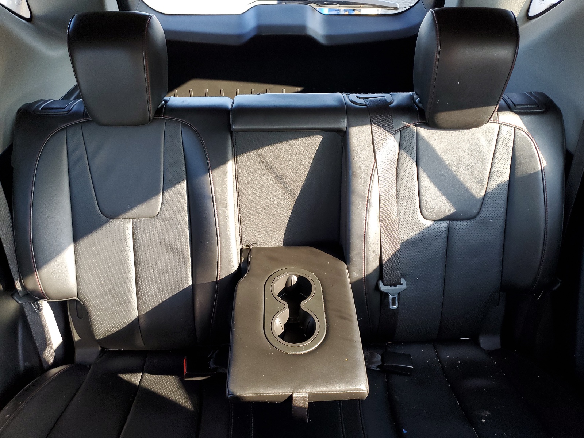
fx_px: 439
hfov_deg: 67.3
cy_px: 219
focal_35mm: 26
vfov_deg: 53.1
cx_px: 292
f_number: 1.5
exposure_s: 1/60.2
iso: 85
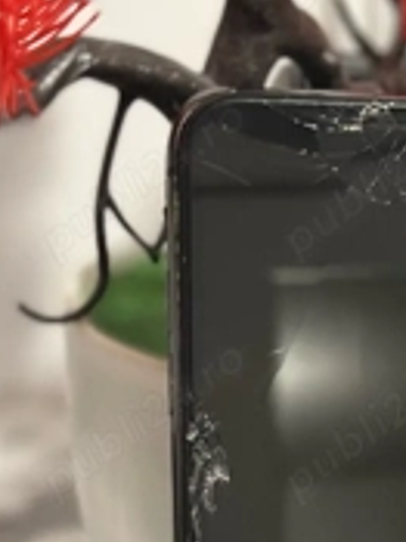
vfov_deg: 17.7
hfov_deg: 13.2
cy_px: 458
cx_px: 446
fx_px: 1722
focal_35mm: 110
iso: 640
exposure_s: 1/33
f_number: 1.78
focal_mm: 6.86
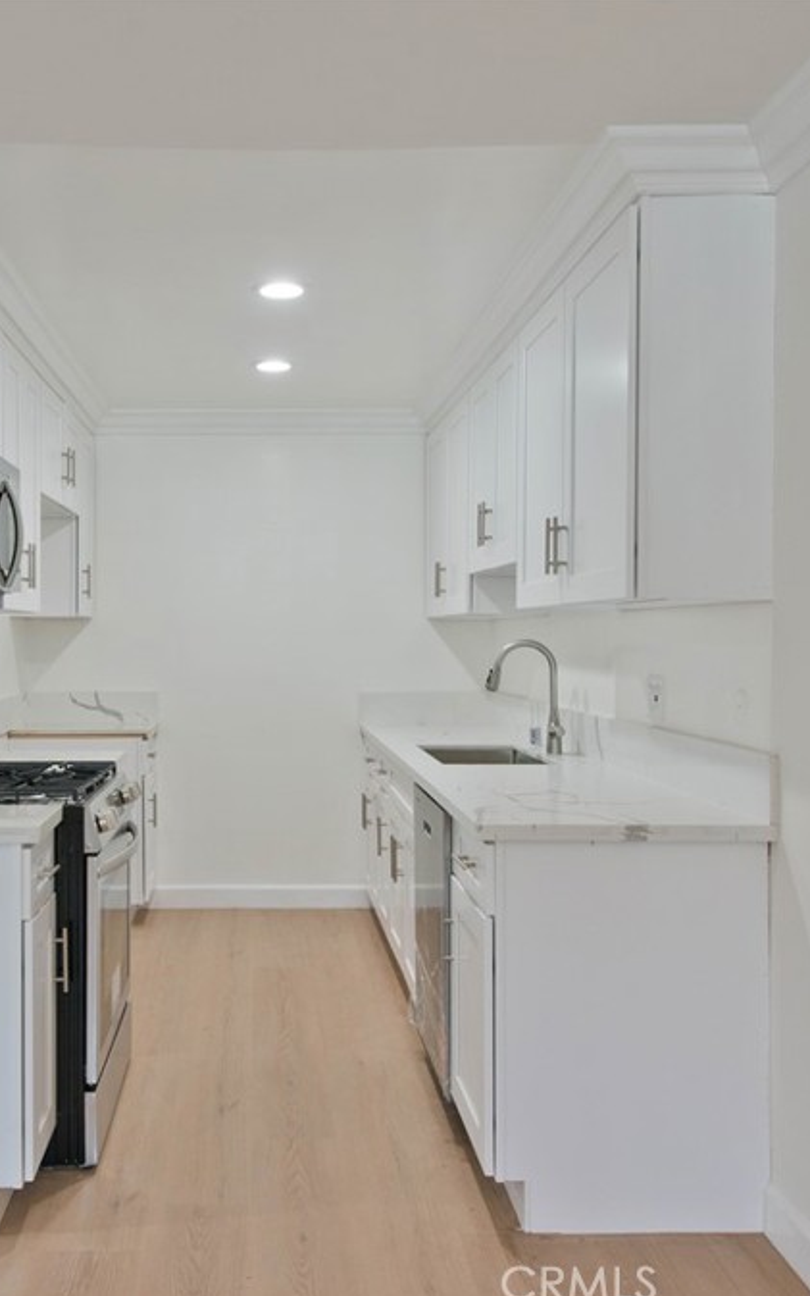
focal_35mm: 31
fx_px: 1094
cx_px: 215
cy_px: 654
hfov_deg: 39.7
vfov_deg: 61.2
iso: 400
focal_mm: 20
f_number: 7.1
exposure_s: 1/30
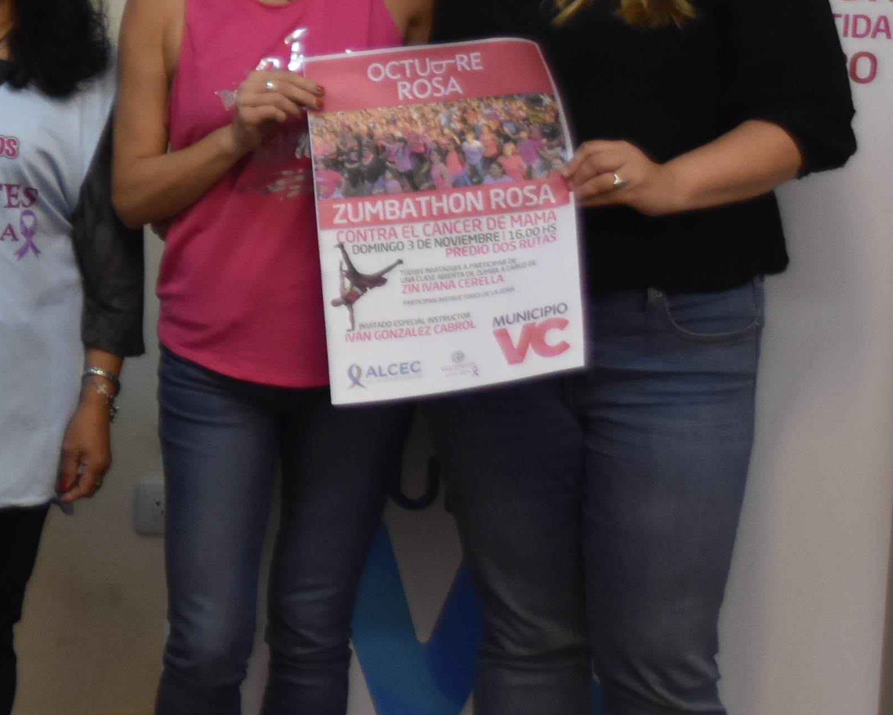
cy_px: 75
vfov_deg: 13.2
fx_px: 3066
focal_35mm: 116
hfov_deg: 15.0
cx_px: -551
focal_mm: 22
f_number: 4.5
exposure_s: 1/80
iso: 800
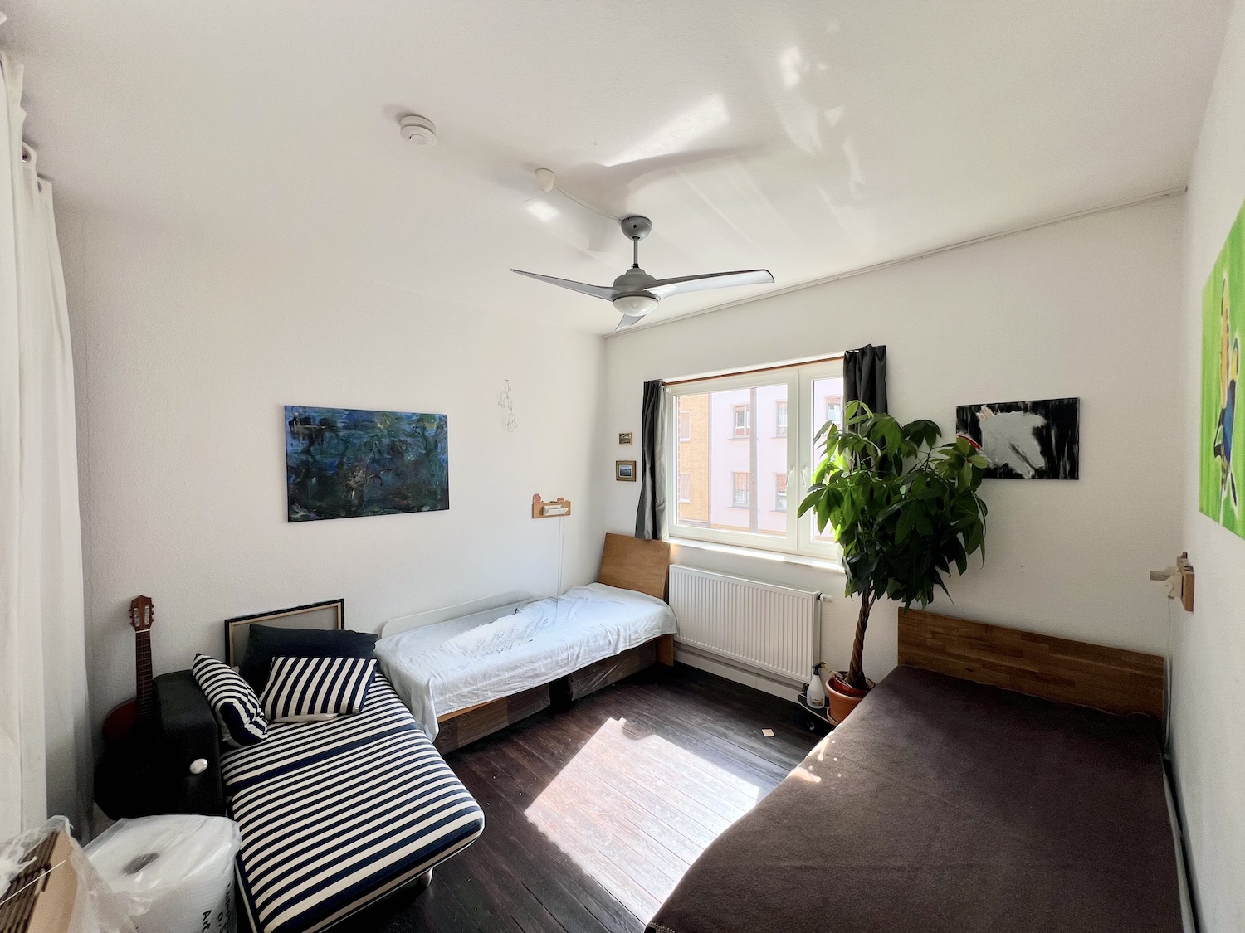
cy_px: 466
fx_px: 468
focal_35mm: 13
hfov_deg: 106.2
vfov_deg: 89.9
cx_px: 622
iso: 32
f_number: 1.8
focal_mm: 1.57
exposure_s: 1/132
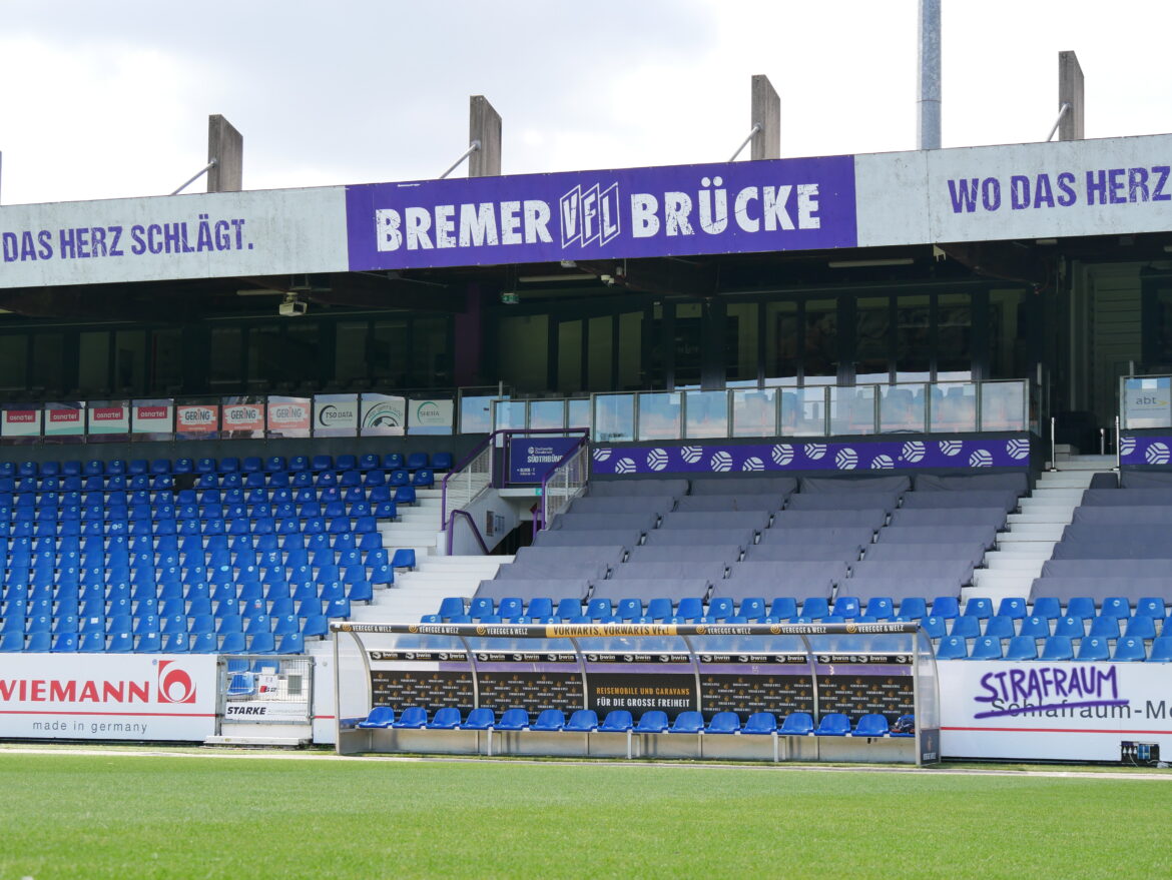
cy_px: 440
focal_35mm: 80
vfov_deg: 18.5
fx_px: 2710
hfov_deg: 24.4
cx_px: 586
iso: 200
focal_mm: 40
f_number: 5.6
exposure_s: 1/250
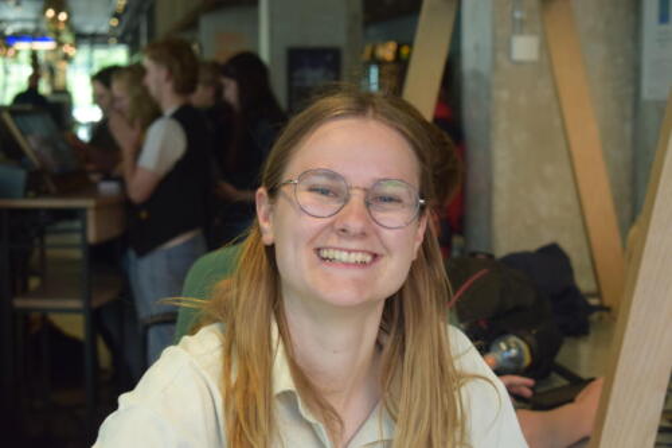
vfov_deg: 17.5
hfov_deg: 26.0
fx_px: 1455
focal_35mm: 78
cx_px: 336
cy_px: 224
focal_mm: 52
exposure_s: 1/60
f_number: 5.6
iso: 1000
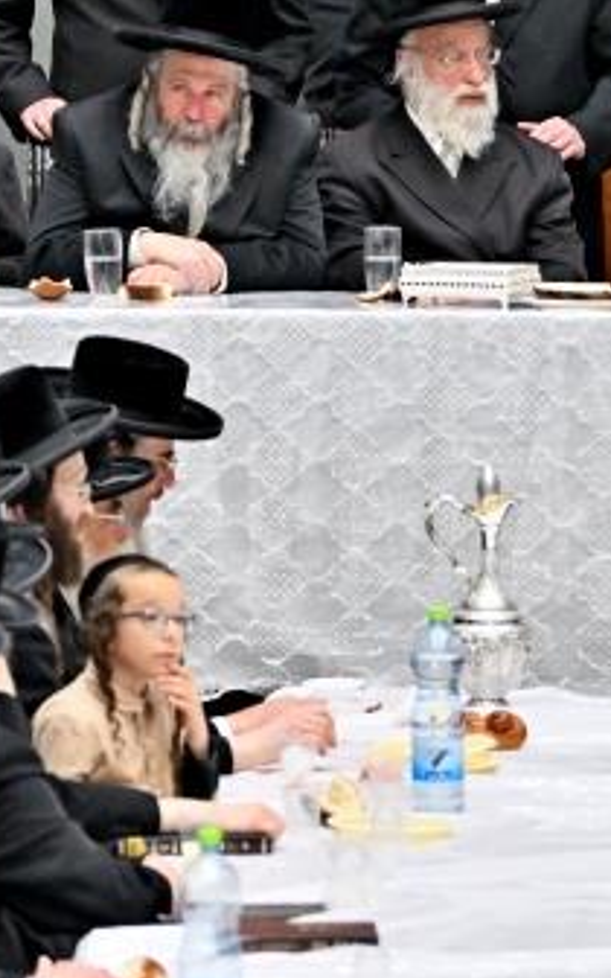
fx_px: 11163
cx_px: 844
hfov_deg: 3.1
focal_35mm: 419
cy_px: 77
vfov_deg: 5.0
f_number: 2.8
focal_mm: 135
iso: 640
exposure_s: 1/250
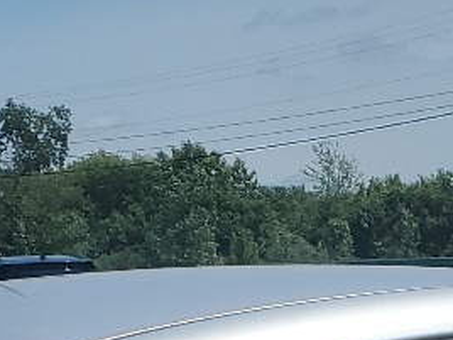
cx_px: 157
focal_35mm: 155
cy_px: 932
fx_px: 2028
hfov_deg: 12.7
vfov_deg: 8.4
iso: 51
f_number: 1.5
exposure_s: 1/10000
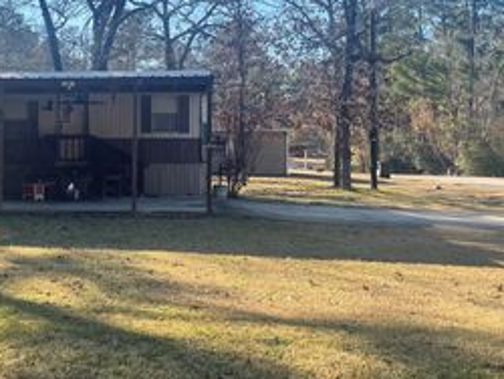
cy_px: 168
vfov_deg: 28.1
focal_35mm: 52
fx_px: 758
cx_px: 107
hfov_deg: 35.7
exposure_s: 1/1531
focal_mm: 4.2
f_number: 1.6
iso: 32
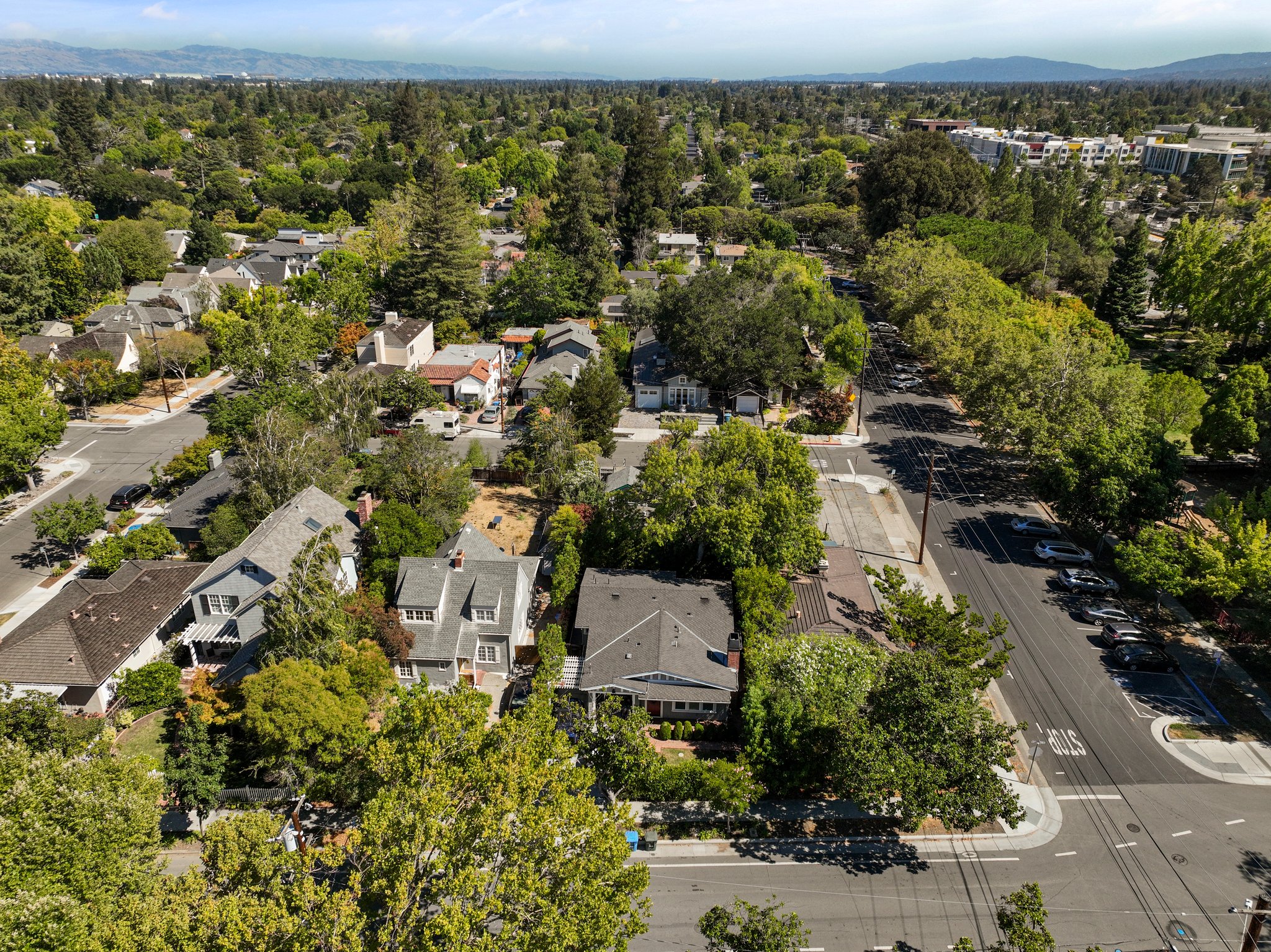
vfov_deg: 56.8
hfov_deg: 71.6
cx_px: 636
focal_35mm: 24
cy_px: 476
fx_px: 881
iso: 110
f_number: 2.8
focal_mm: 12.29
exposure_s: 1/640
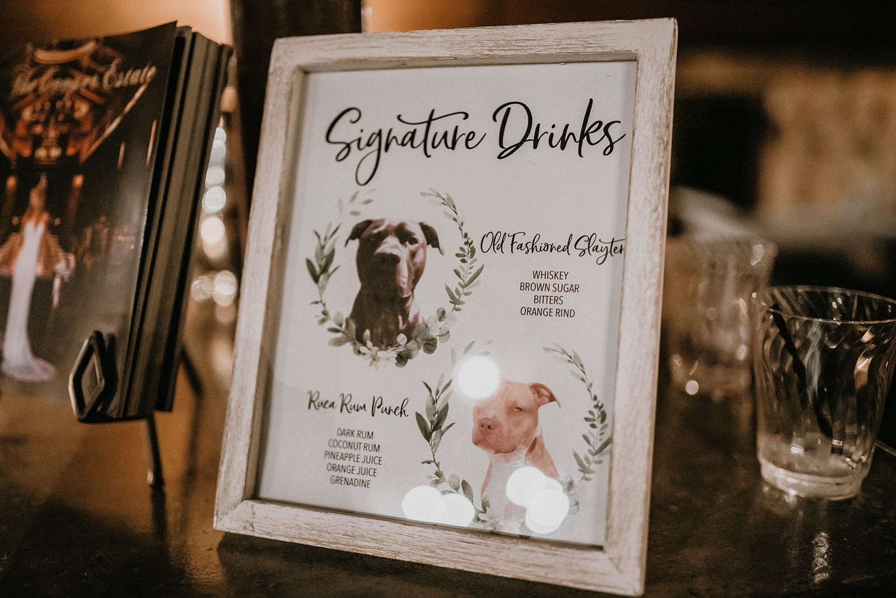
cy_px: 299
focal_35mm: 35
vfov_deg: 37.9
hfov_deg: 54.4
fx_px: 871
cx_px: 448
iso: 1600
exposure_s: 1/160
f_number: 1.4
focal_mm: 35
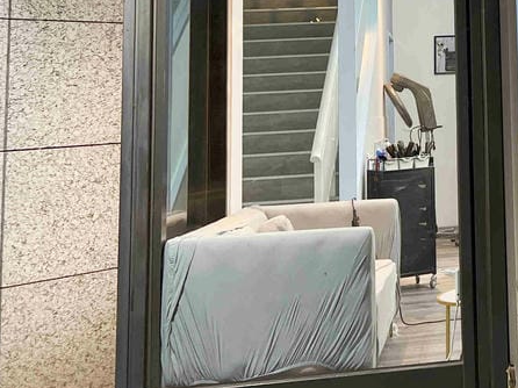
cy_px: -58
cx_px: 632
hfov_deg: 24.9
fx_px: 1047
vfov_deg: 19.9
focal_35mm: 70
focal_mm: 5.7
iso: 100
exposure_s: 1/120
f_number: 1.5
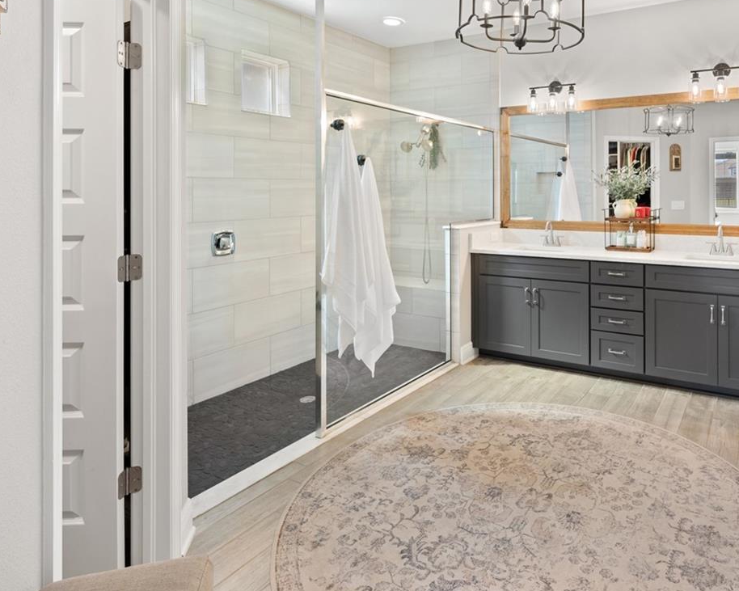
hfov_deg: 70.7
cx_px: 487
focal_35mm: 23
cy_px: 186
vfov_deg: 59.1
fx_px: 503
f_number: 7.1
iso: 250
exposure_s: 1/2.5
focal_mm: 14
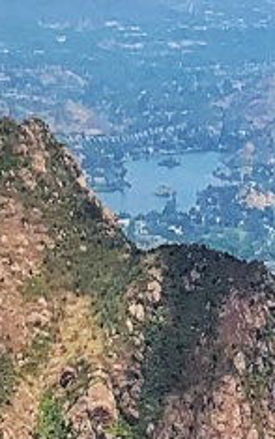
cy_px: 19
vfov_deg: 14.6
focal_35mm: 141
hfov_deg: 9.1
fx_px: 1690
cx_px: 365
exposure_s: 1/4464
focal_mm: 4.25
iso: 25
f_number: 1.8
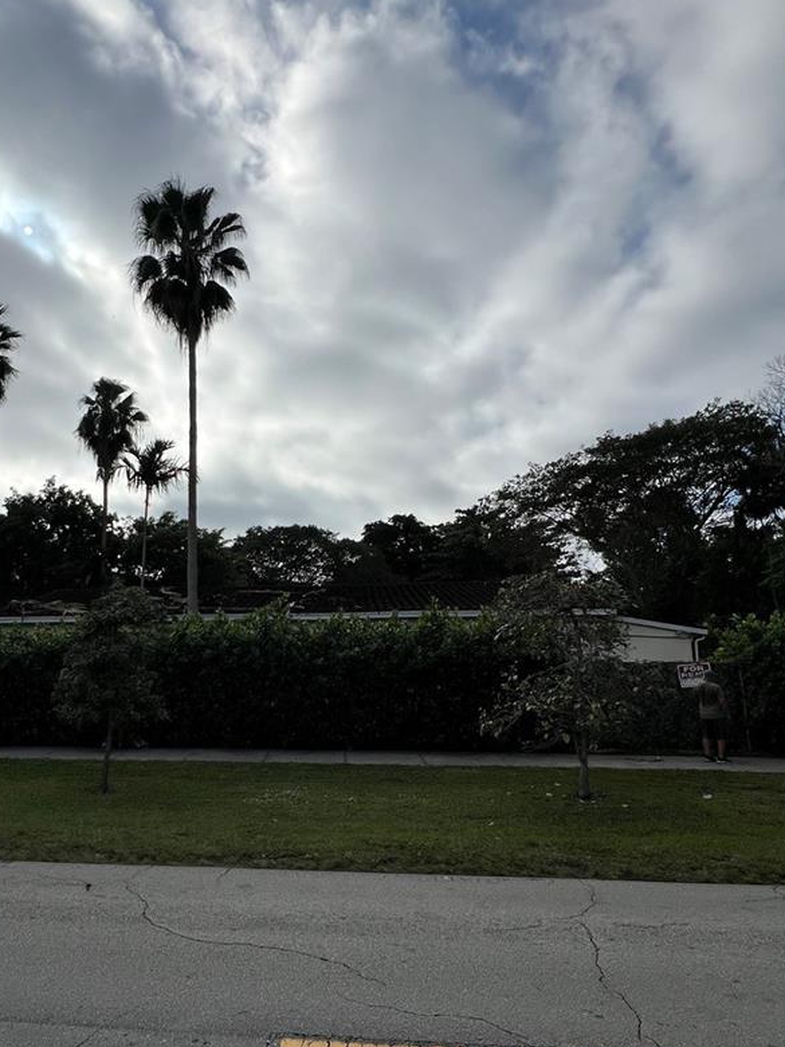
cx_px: 270
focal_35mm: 20
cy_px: 580
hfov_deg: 64.5
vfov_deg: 81.5
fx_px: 605
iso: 40
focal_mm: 1.57
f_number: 1.8
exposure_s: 1/5814
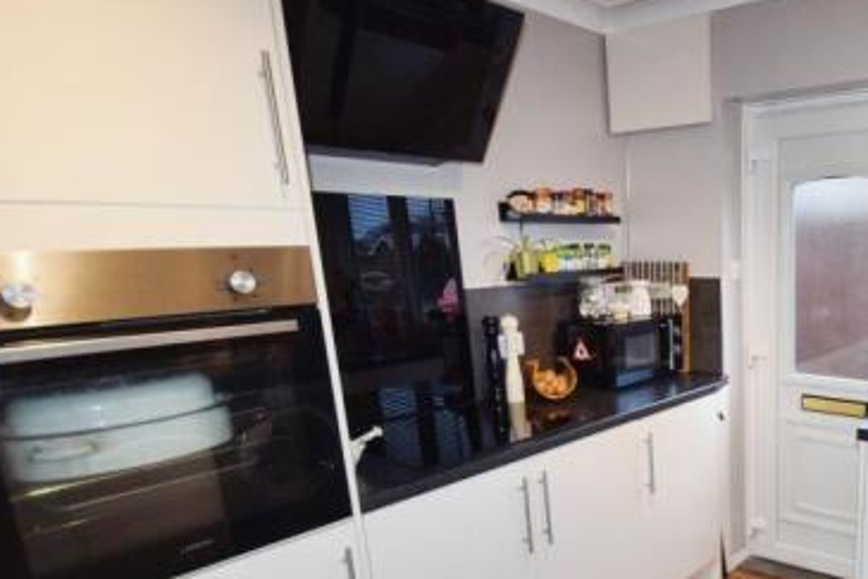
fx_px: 651
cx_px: 709
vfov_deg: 46.3
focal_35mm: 27
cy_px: 432
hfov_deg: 61.1
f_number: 4
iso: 800
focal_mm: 10
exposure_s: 1/60
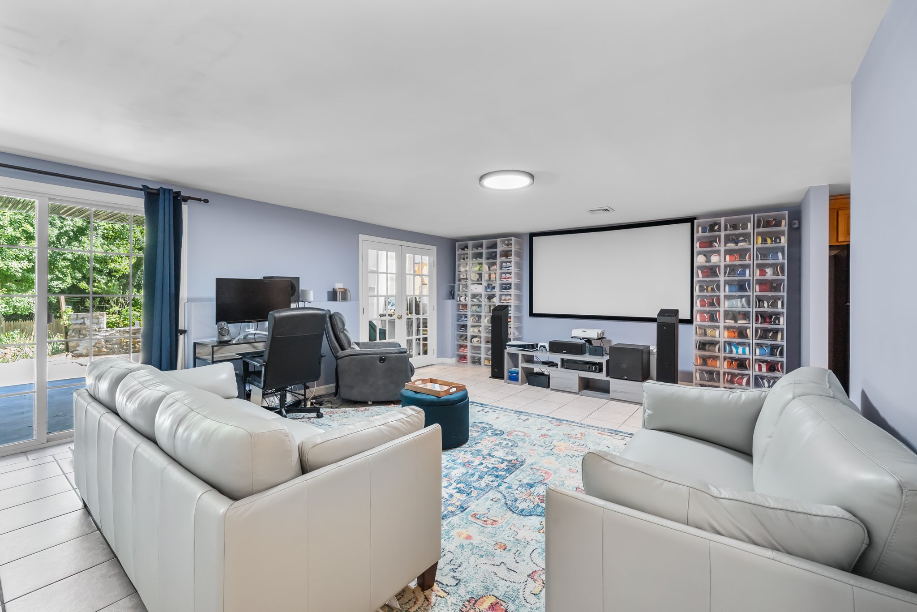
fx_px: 357
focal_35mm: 14
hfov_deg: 104.2
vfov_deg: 81.3
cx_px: 458
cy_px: 306
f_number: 8
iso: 800
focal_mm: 14
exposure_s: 1/10
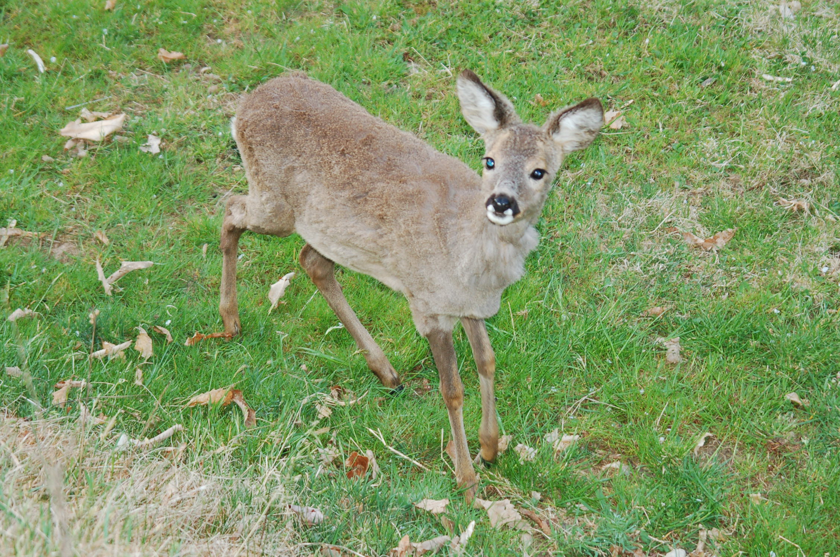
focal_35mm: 102
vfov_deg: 13.4
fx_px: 2376
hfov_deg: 20.0
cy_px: 278
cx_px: 420
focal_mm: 68
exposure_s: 1/60
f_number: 5
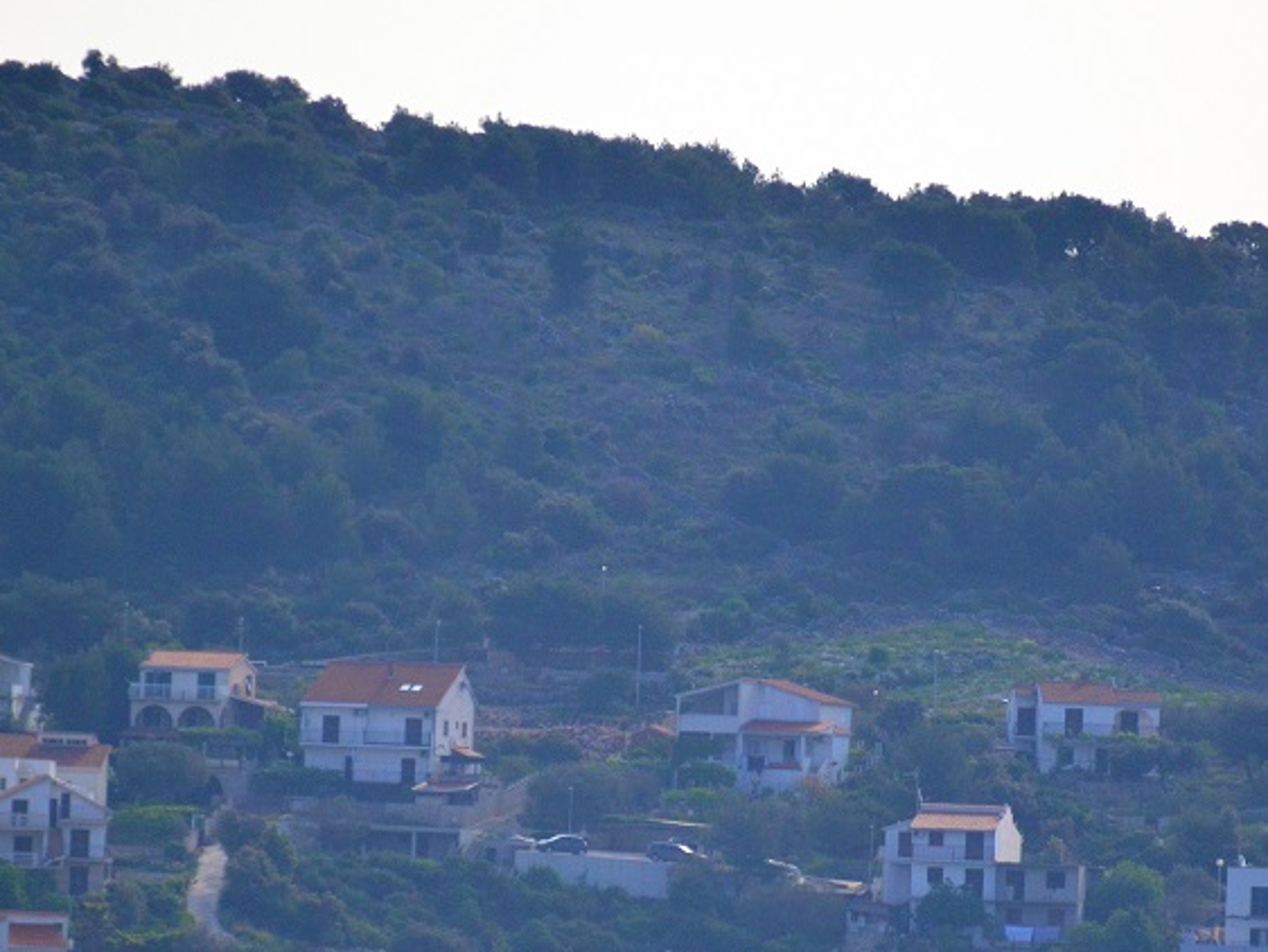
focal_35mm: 767
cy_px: 694
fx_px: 28108
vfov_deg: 1.9
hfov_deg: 2.6
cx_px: 703
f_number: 5.6
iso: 800
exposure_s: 1/3200
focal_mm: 300
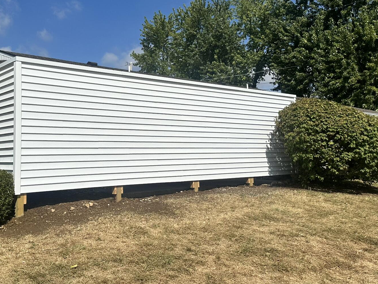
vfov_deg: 38.5
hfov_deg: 49.4
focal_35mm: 37
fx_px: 404
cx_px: 130
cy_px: 116
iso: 80
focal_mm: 6.86
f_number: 1.78
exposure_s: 1/12048
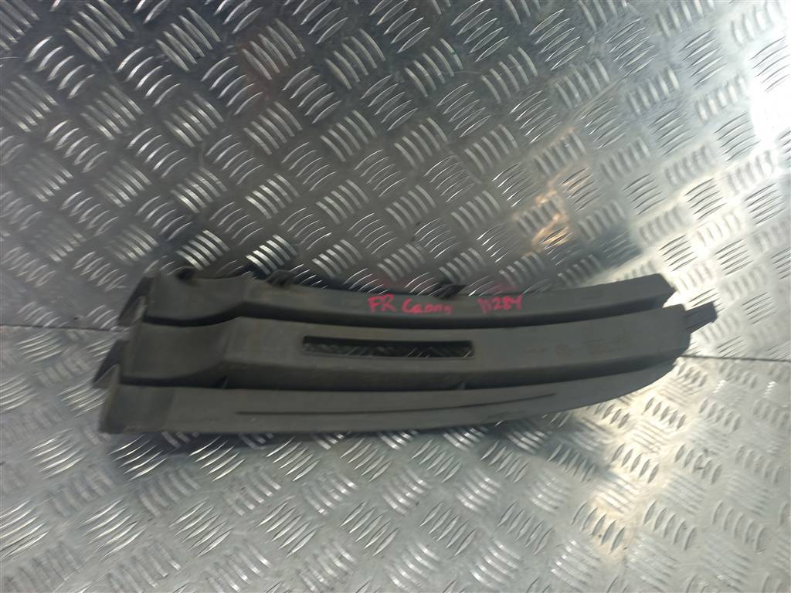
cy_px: 296
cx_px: 396
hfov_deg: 69.4
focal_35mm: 25
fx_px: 571
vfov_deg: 54.9
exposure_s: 1/50
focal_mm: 4.6
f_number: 1.8
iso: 50
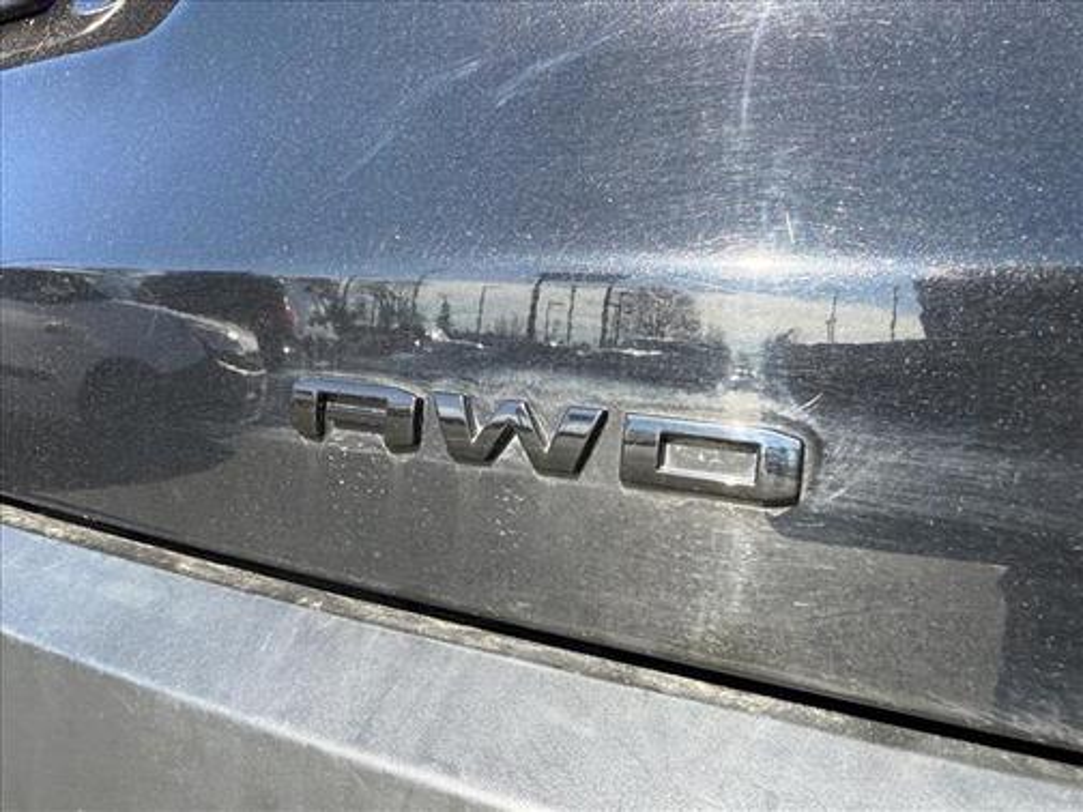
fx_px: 751
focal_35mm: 24
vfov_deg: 56.8
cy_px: 406
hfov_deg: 71.6
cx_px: 542
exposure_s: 1/368
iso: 50
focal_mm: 2.22
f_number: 2.2
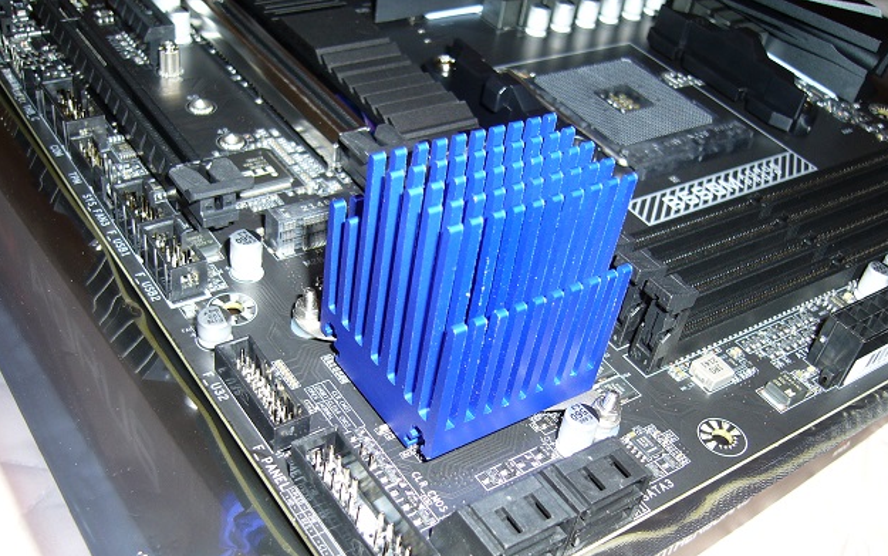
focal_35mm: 38
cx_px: 446
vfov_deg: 33.5
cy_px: 340
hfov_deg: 51.5
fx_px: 920
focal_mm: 5.8
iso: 80
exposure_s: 1/30
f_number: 2.8
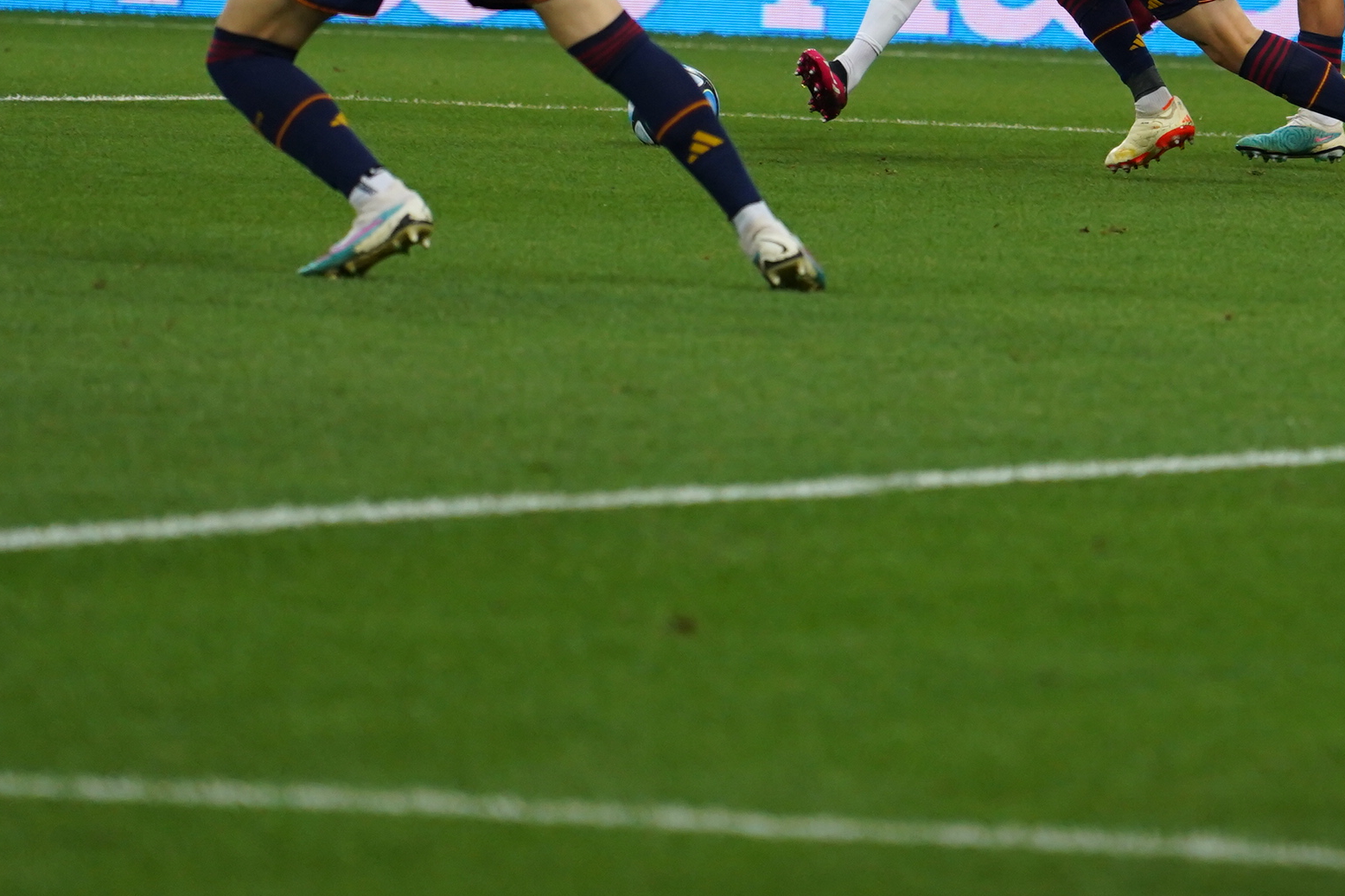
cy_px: -143
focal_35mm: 506
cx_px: 1151
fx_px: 18901
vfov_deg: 2.7
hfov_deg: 4.1
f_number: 4
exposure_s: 1/1000
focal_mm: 200
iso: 2000
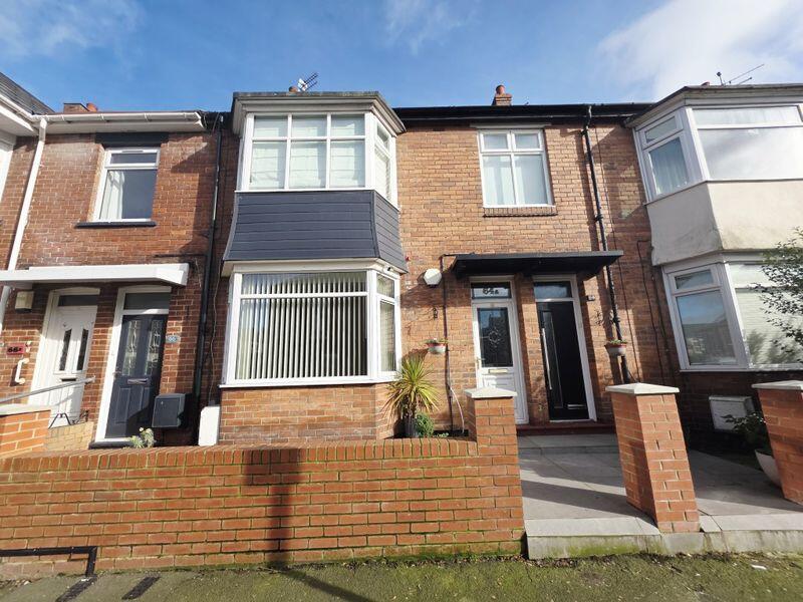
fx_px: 302
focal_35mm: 13
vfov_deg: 89.9
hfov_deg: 106.2
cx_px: 402
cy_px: 301
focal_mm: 2.2
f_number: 1.9
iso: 40
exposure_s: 1/1894
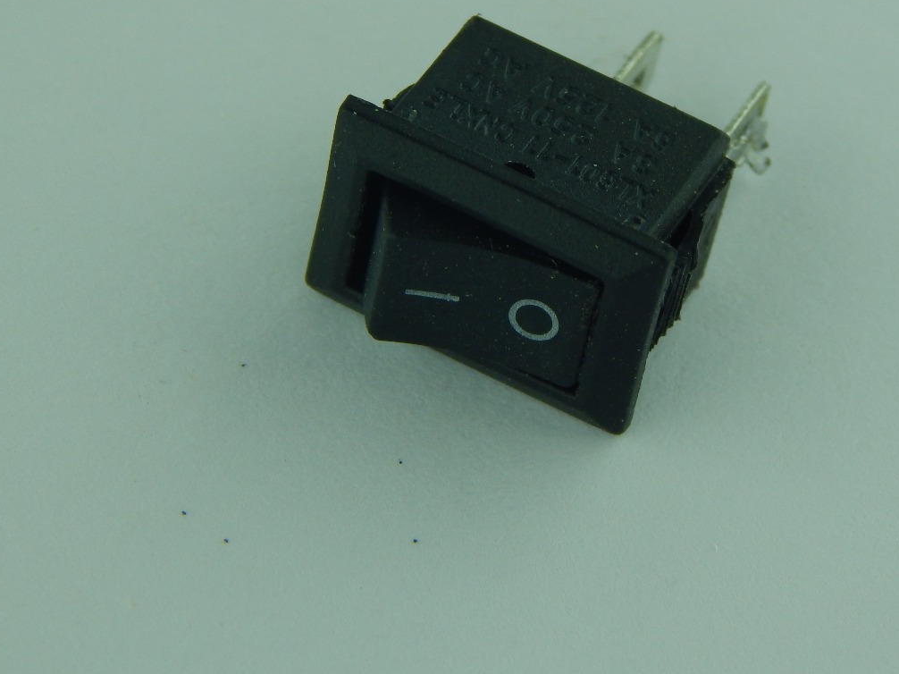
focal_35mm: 189
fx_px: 4907
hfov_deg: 10.5
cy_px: 234
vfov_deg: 7.9
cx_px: 565
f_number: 4.8
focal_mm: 23.4
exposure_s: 1/640
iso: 125
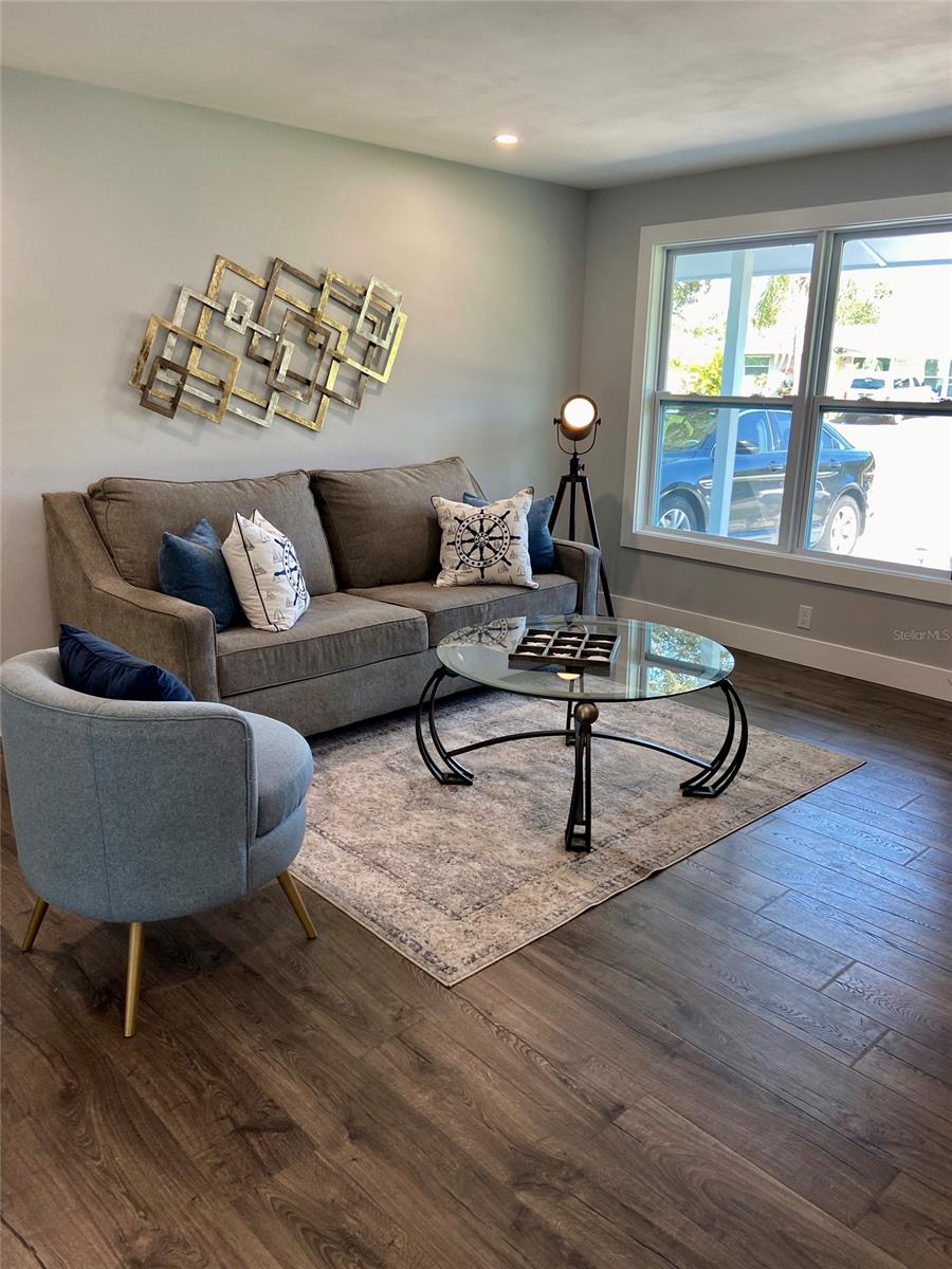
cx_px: 476
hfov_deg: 53.1
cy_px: 634
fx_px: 953
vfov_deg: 67.3
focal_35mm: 26
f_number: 1.8
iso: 80
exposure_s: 1/60
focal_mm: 4.25
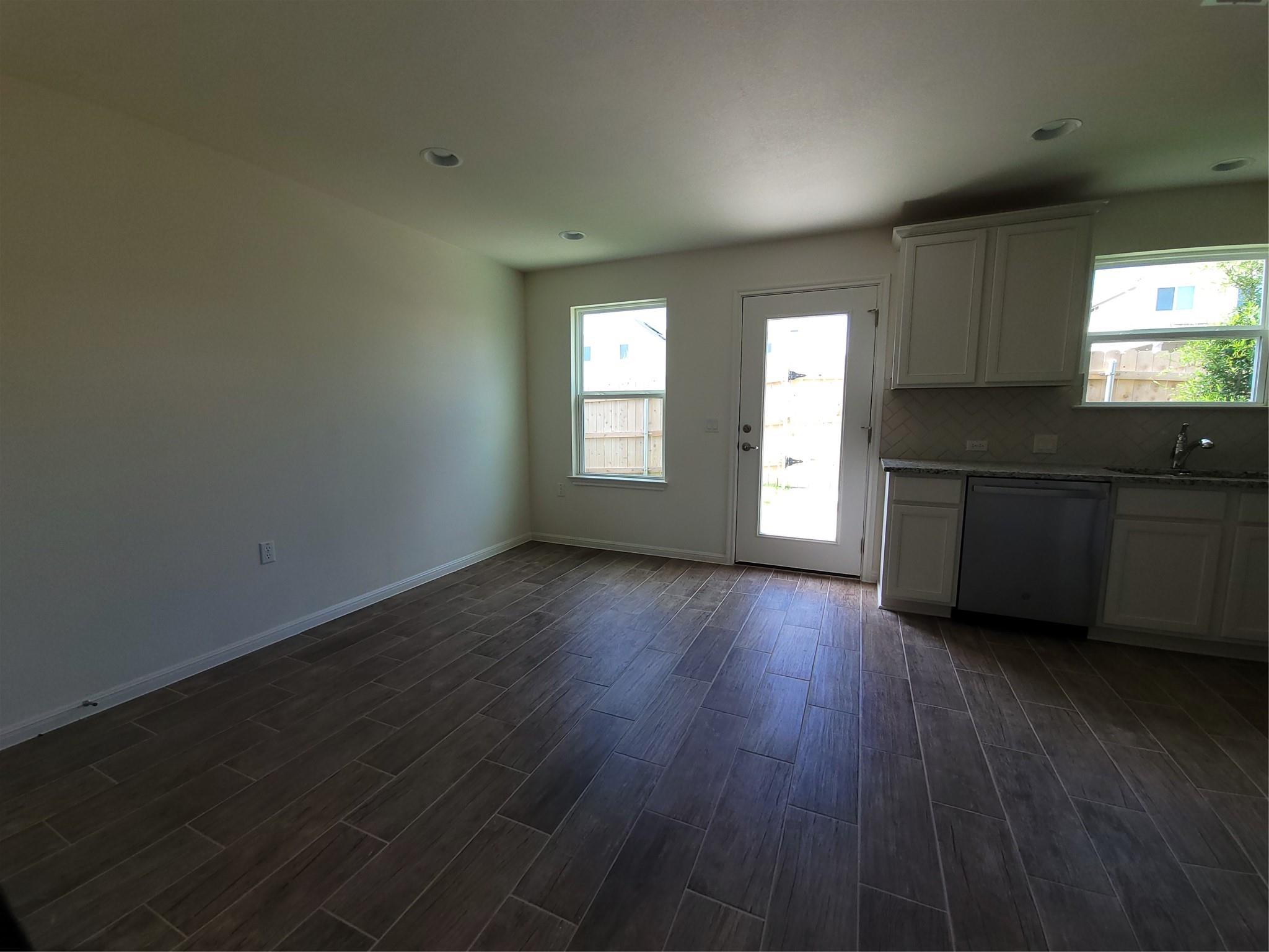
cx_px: 634
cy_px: 476
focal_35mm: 13
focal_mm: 2.2
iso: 80
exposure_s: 1/120
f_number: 2.2
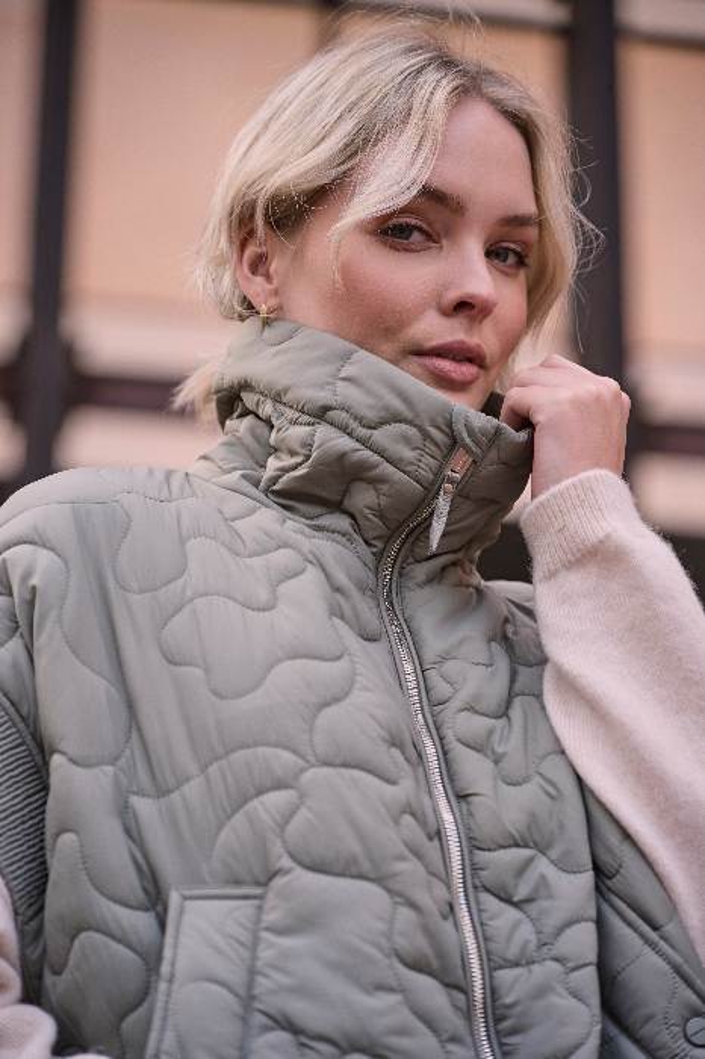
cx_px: 352
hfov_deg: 13.9
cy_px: 530
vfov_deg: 20.8
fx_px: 2881
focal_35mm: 98
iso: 200
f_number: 4
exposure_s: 1/160
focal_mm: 98
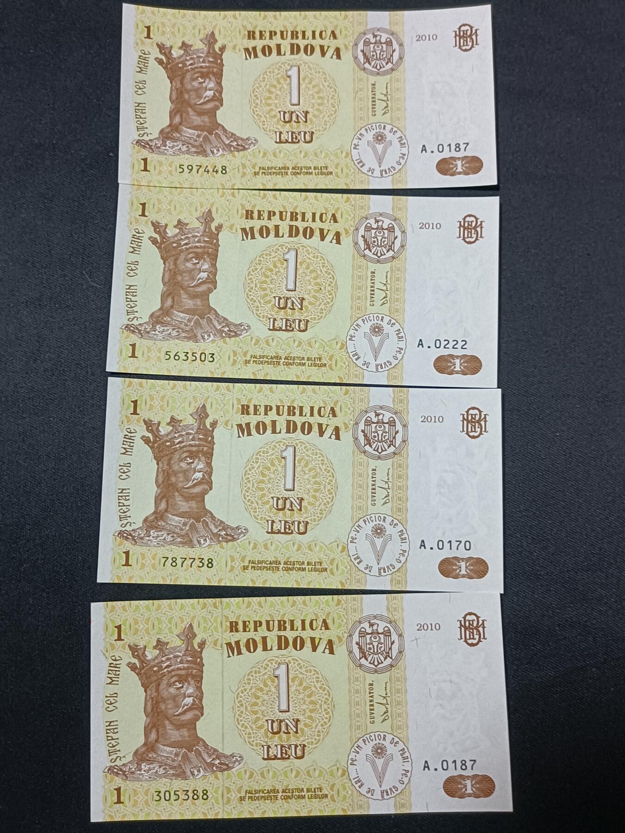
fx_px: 819
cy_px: 416
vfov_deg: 54.0
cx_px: 312
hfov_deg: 41.8
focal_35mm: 34
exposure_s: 1/33.3
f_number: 1.8
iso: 1118
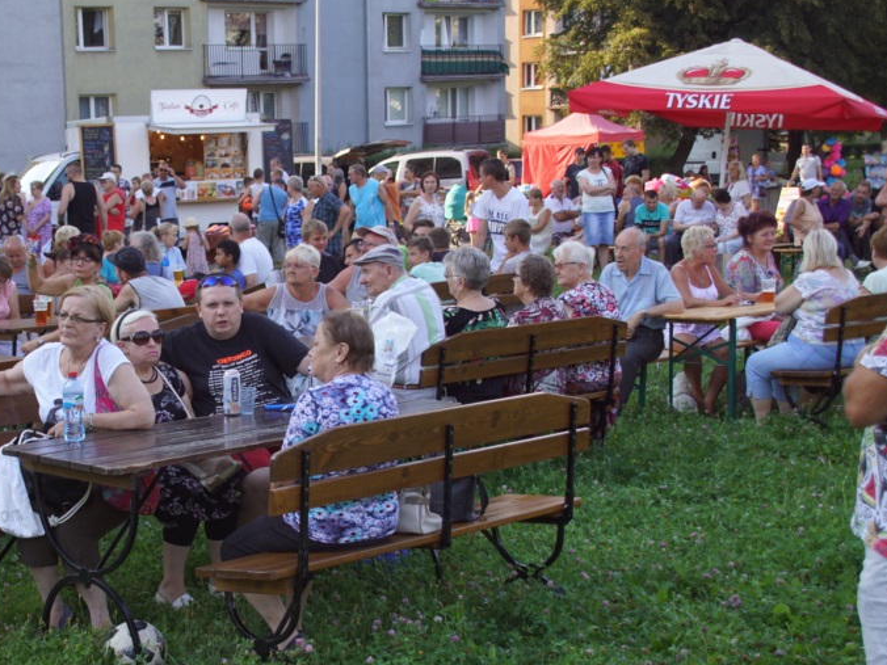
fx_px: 1640
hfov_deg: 29.9
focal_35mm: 64
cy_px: 410
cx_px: 240
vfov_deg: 22.9
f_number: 4.5
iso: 125
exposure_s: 1/160
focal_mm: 30
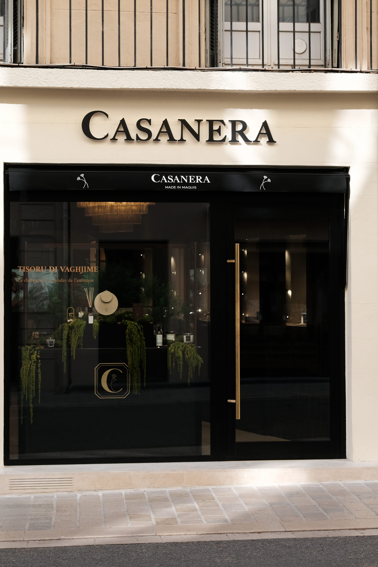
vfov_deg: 23.9
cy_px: 247
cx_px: 169
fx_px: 1339
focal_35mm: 85
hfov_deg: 16.1
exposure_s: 1/750
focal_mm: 50
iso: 800
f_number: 5.6
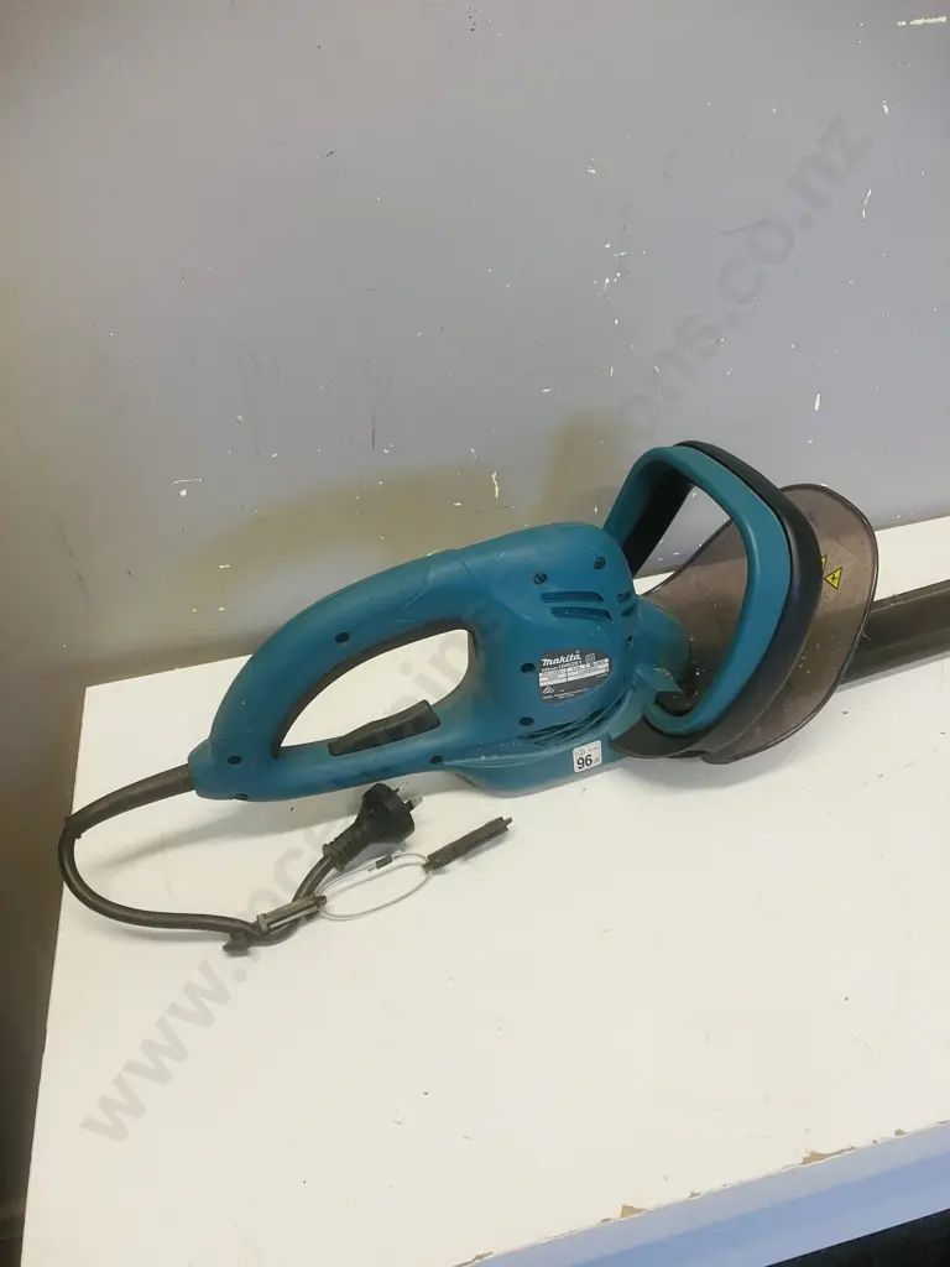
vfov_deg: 63.4
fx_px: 1025
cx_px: 475
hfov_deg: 49.7
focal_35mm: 28
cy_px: 634
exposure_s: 1/50
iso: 50
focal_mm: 3.99
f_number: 1.8
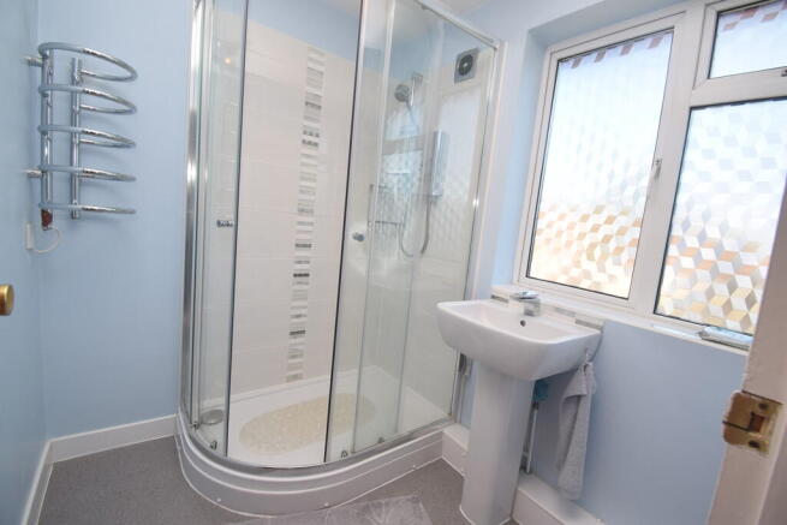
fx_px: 328
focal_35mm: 15
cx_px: 394
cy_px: 262
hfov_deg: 100.4
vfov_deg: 77.4
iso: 400
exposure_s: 1/160
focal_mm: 10
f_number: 6.3
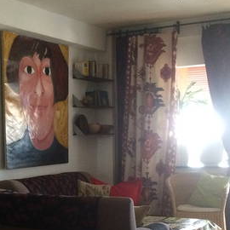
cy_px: 187
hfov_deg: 22.3
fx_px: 564
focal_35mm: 75
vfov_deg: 22.7
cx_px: 9
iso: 250
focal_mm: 4.15
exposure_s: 1/33
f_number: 2.2
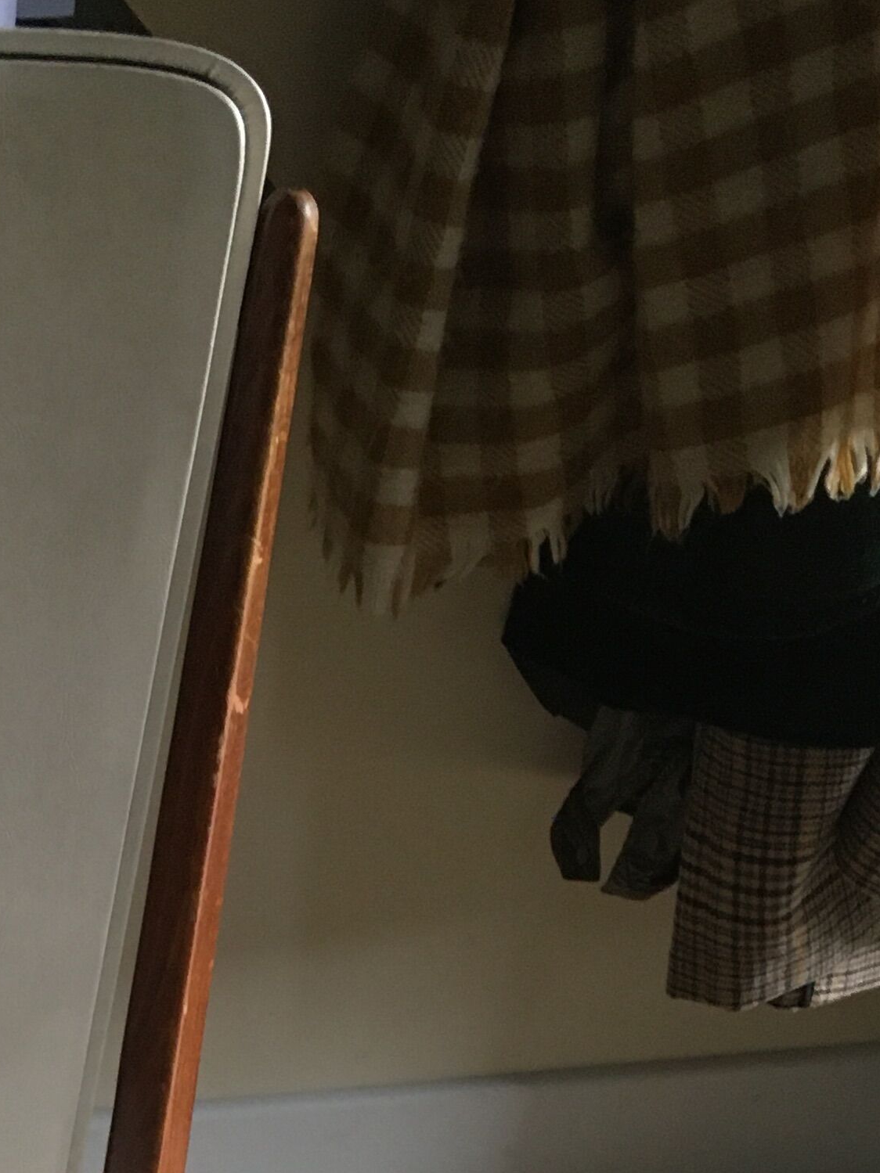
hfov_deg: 18.1
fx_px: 2644
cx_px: -139
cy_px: 1400
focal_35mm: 78
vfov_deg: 23.0
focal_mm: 4.15
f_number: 2.2
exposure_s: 1/33
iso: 160
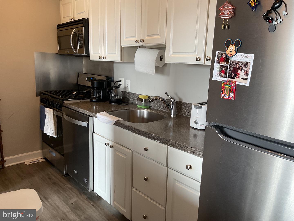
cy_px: 110
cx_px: 147
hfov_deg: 61.7
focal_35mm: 29
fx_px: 246
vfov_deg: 48.2
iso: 50
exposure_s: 1/60
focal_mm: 3
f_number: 1.8
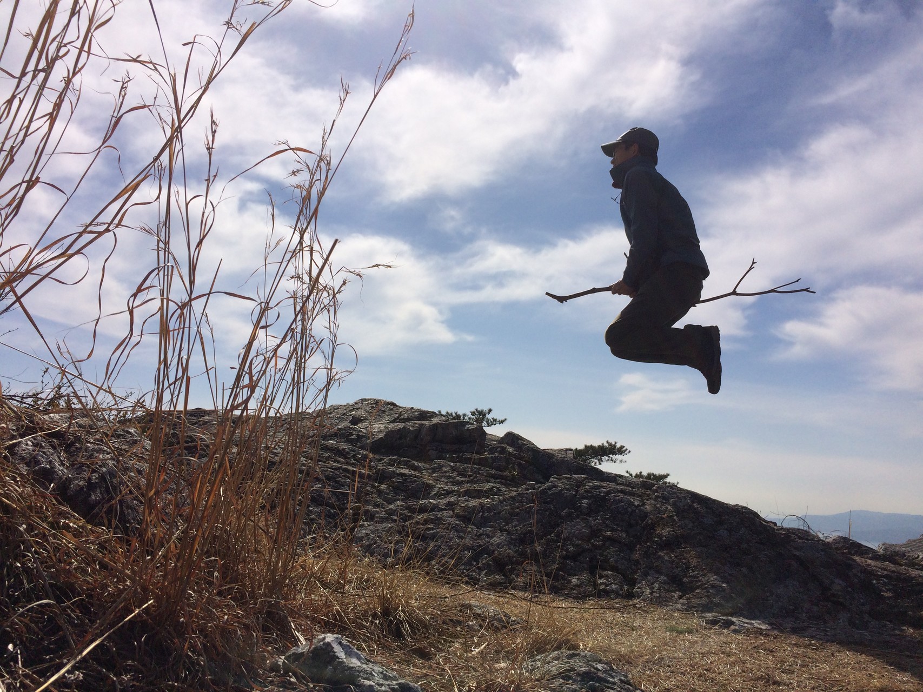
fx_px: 773
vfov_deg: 48.2
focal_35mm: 29
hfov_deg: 61.7
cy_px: 346
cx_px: 462
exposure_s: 1/10309
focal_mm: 4.15
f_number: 2.2
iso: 40
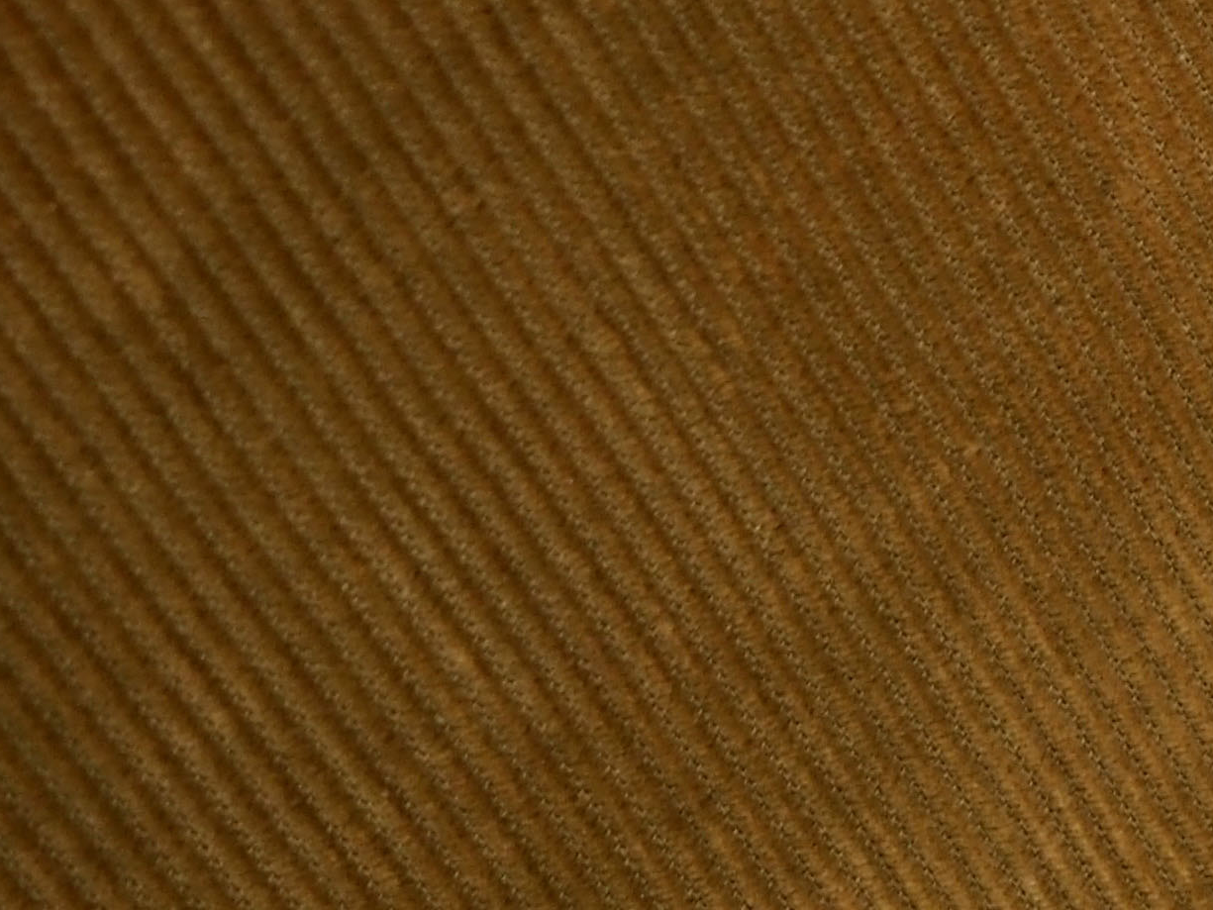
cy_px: -520
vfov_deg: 10.2
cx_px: 2010
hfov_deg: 13.1
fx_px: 4906
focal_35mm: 140
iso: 200
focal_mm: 17
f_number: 2.8
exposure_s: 1/30
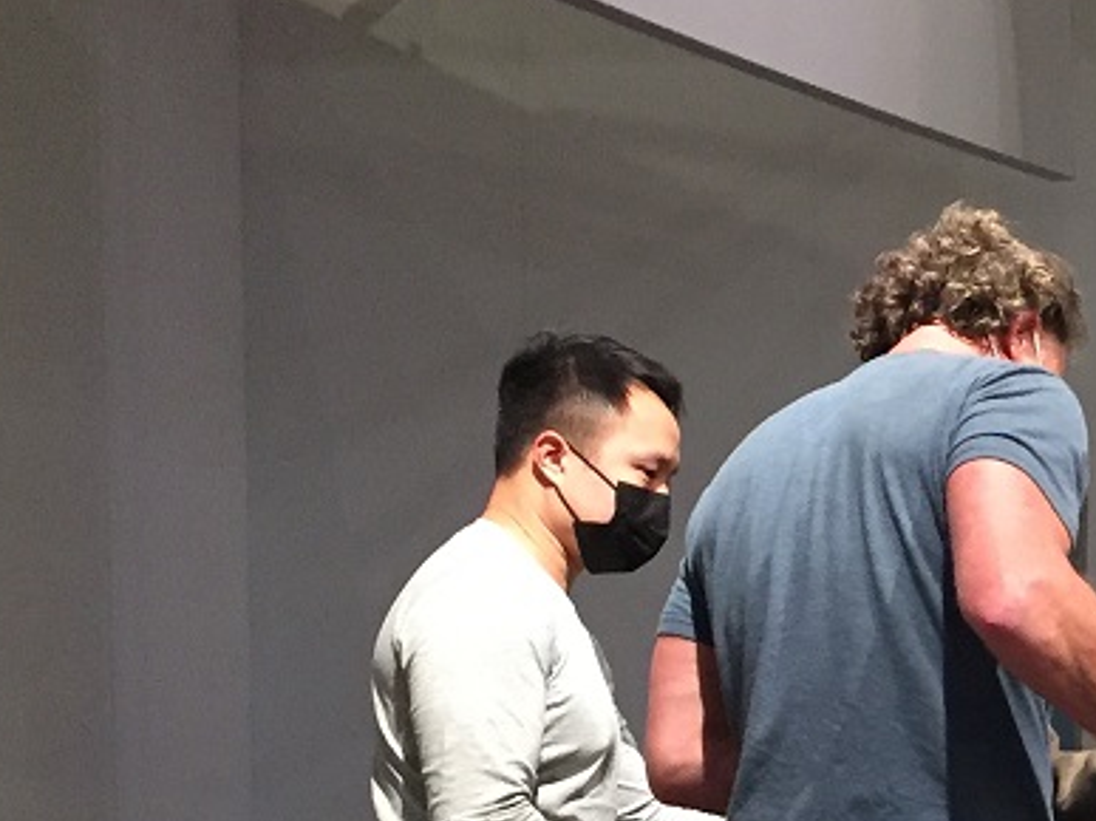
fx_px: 2849
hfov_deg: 20.5
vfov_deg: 15.9
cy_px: 926
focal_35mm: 90
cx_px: 1294
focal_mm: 4.15
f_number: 2.2
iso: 200
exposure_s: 1/30
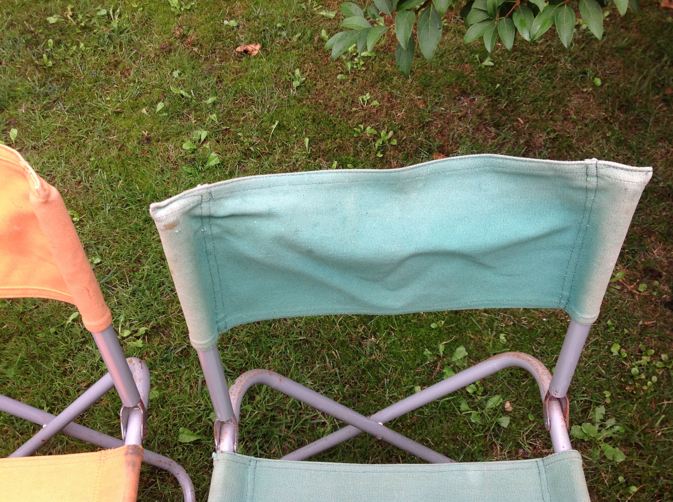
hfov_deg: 52.7
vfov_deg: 40.6
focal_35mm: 35
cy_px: 251
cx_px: 336
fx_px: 679
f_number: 2.4
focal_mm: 4.28
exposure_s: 1/177
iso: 50
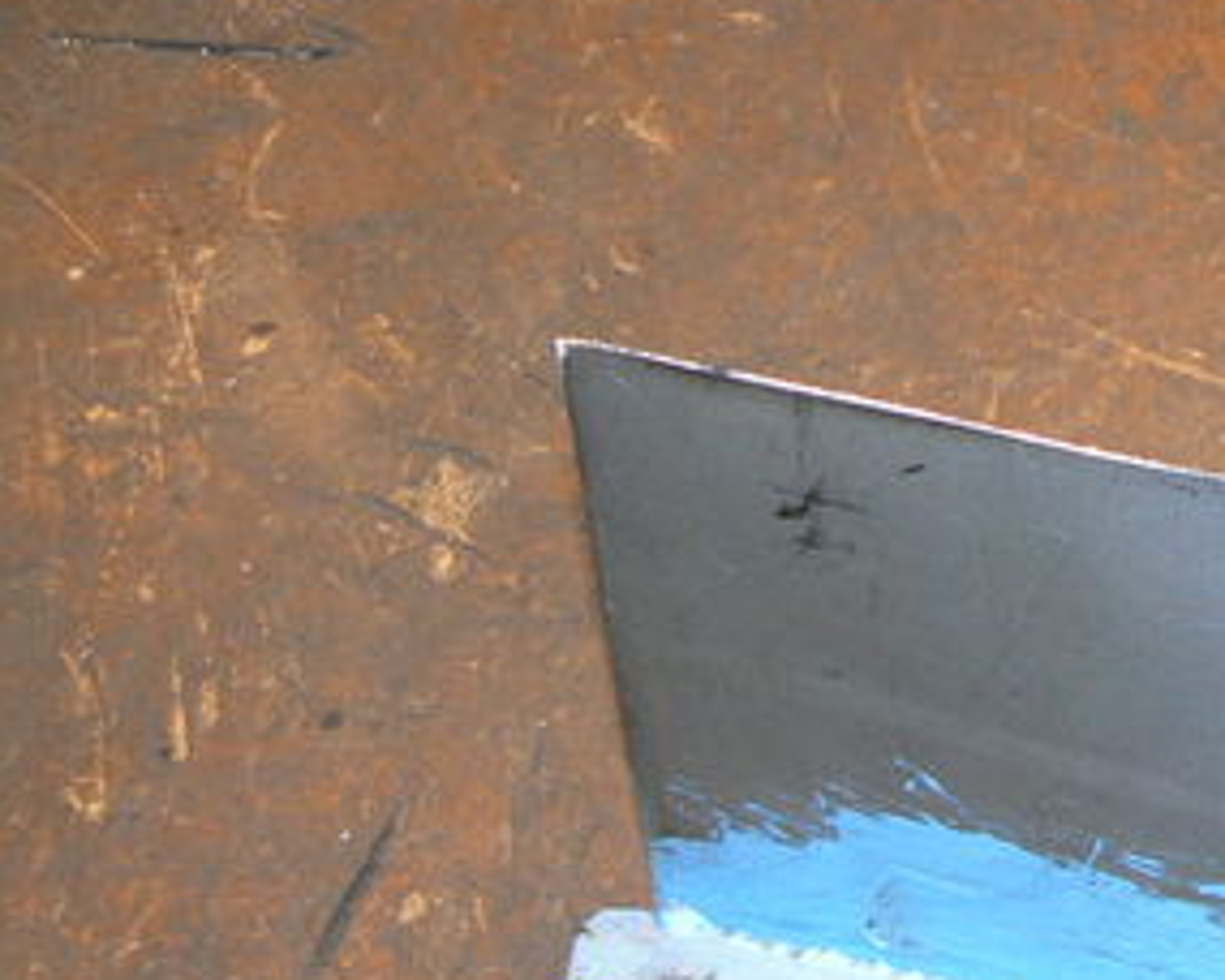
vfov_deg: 19.2
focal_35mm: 79
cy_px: 795
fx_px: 2864
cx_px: 1371
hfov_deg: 22.7
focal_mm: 6
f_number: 2.8
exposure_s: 1/30
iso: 100
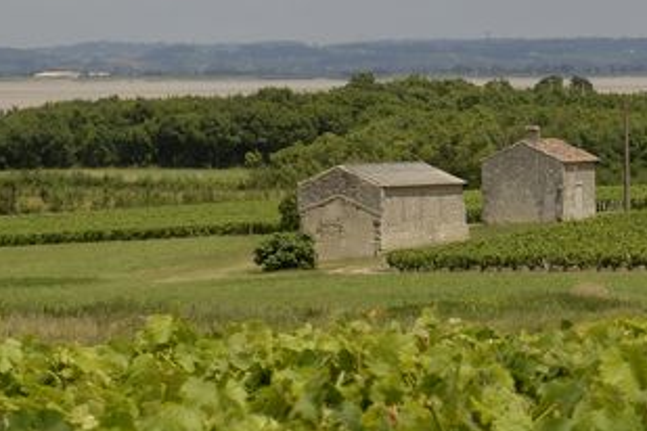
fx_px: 5355
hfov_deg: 6.9
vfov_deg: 4.6
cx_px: 798
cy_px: 436
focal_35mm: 298
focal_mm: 48
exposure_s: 1/160
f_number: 11
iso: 100
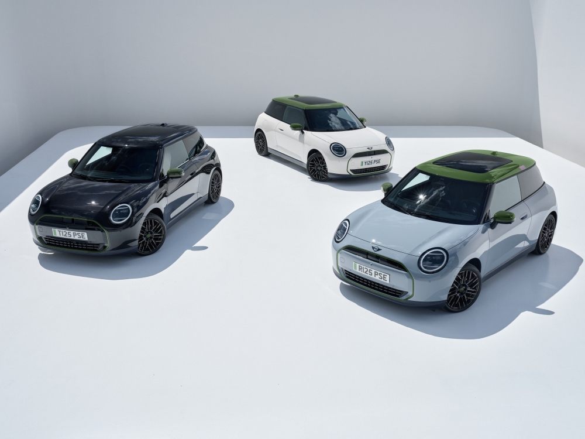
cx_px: 292
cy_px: 220
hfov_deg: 51.4
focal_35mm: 36
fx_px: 608
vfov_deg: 39.7
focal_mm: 45
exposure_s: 1/320
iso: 1600
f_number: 16
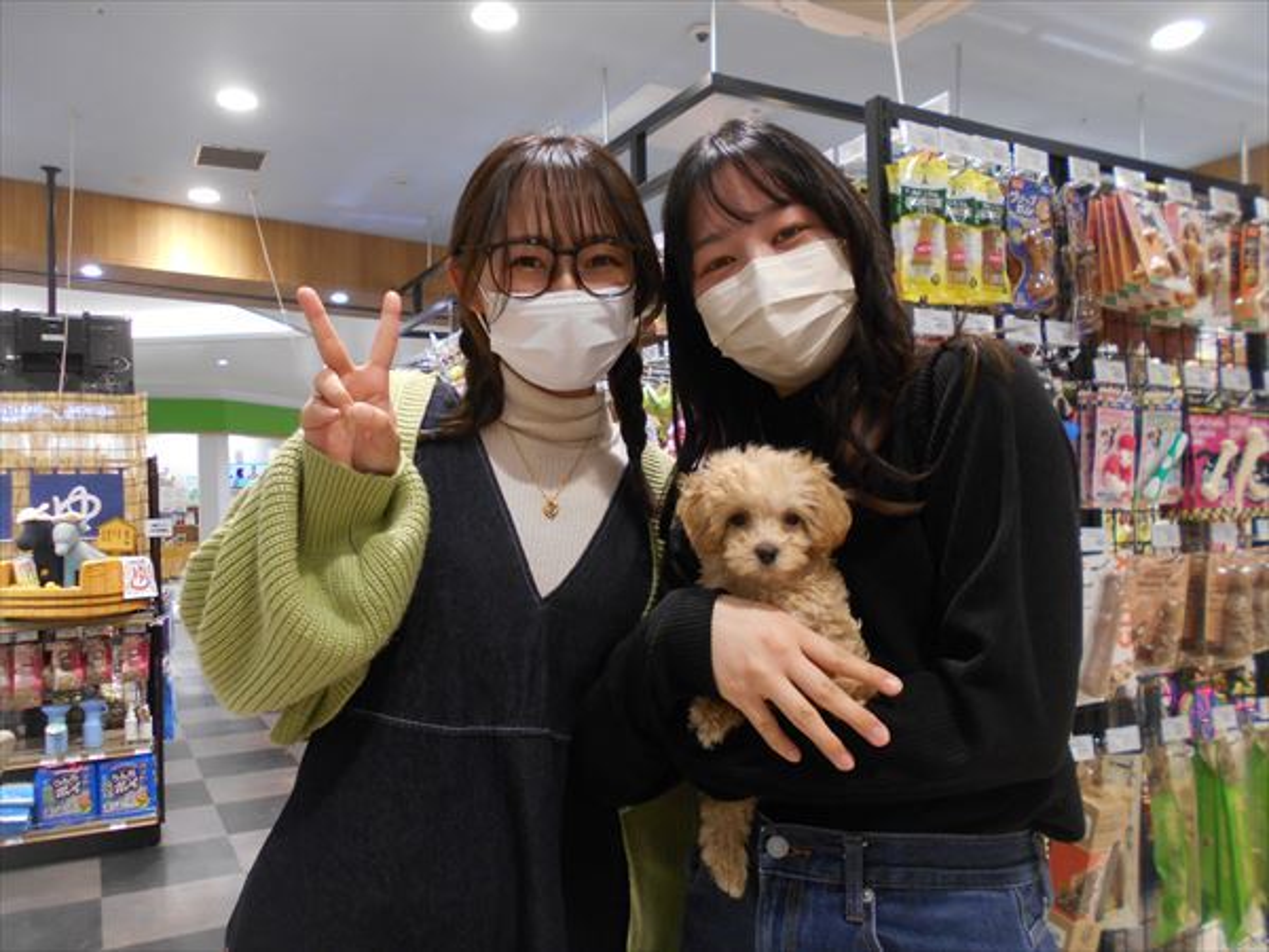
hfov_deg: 67.3
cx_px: 634
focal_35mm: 26
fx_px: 953
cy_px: 476
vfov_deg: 53.1
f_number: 3.2
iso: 280
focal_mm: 4.6
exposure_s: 1/30
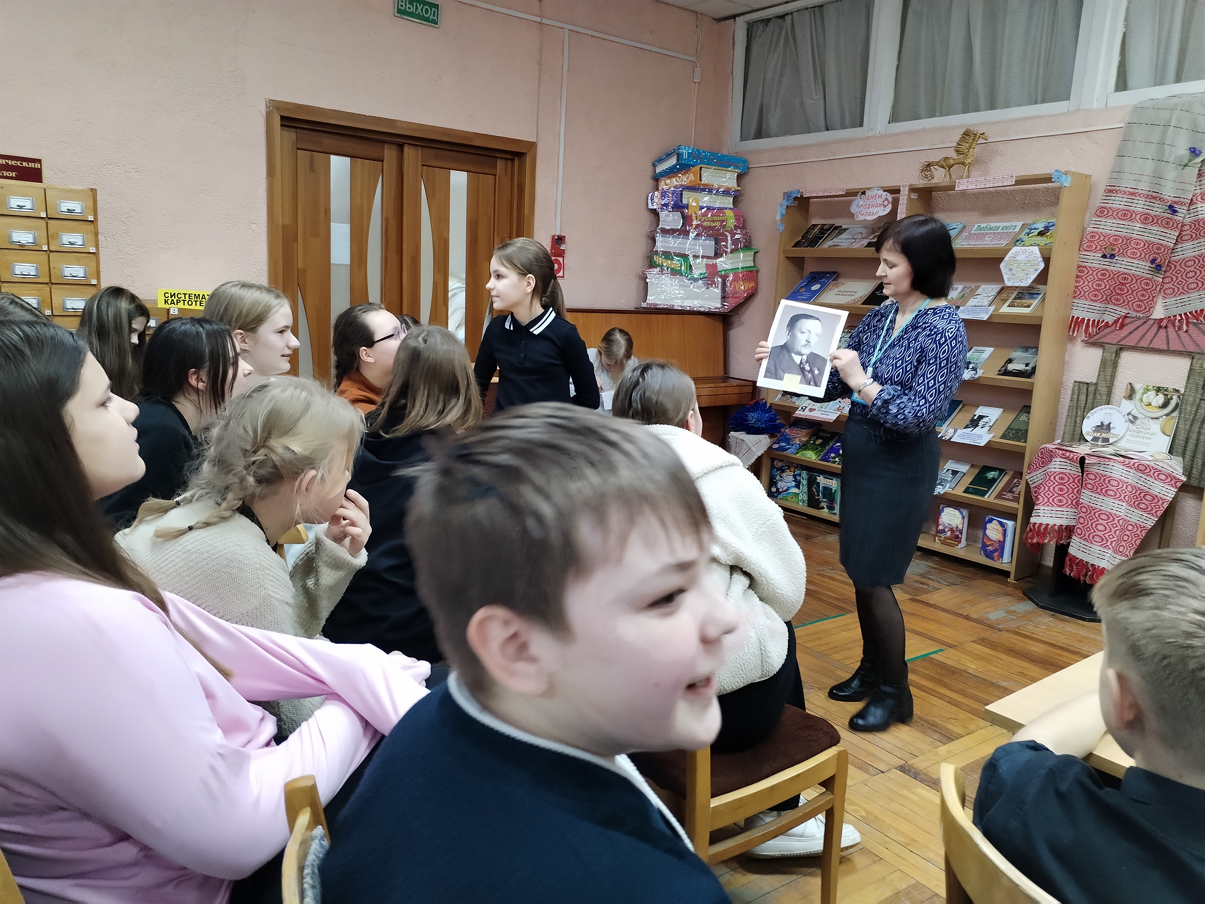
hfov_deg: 61.7
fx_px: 1010
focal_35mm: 29
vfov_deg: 48.2
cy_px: 452
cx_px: 602
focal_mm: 4.75
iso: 599
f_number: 1.8
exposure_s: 1/33.3
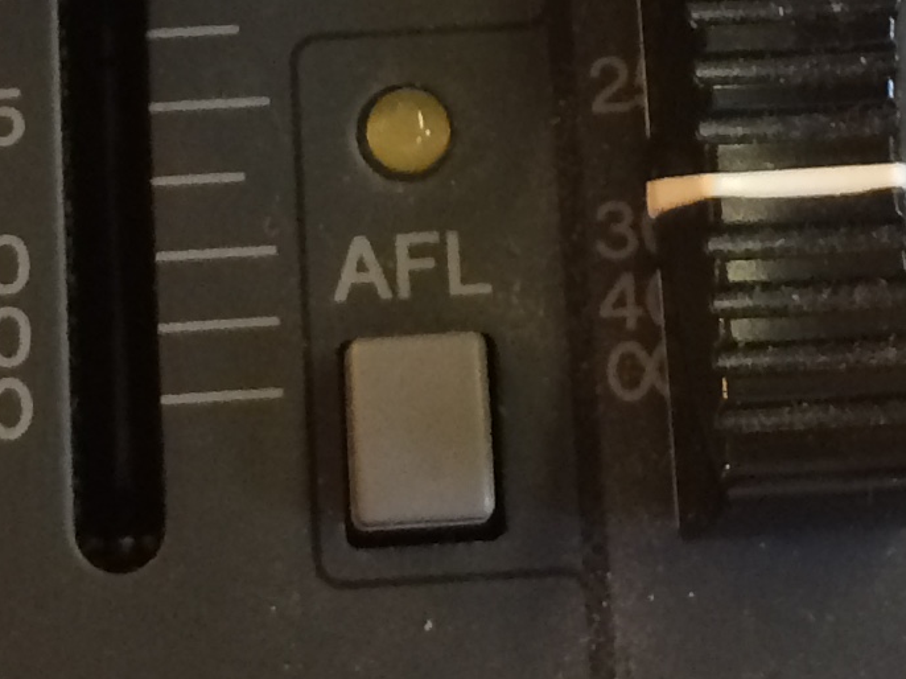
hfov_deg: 14.3
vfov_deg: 10.2
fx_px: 3611
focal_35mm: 138
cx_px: 495
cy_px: -481
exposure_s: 1/33
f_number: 2.2
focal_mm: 4.15
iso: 200
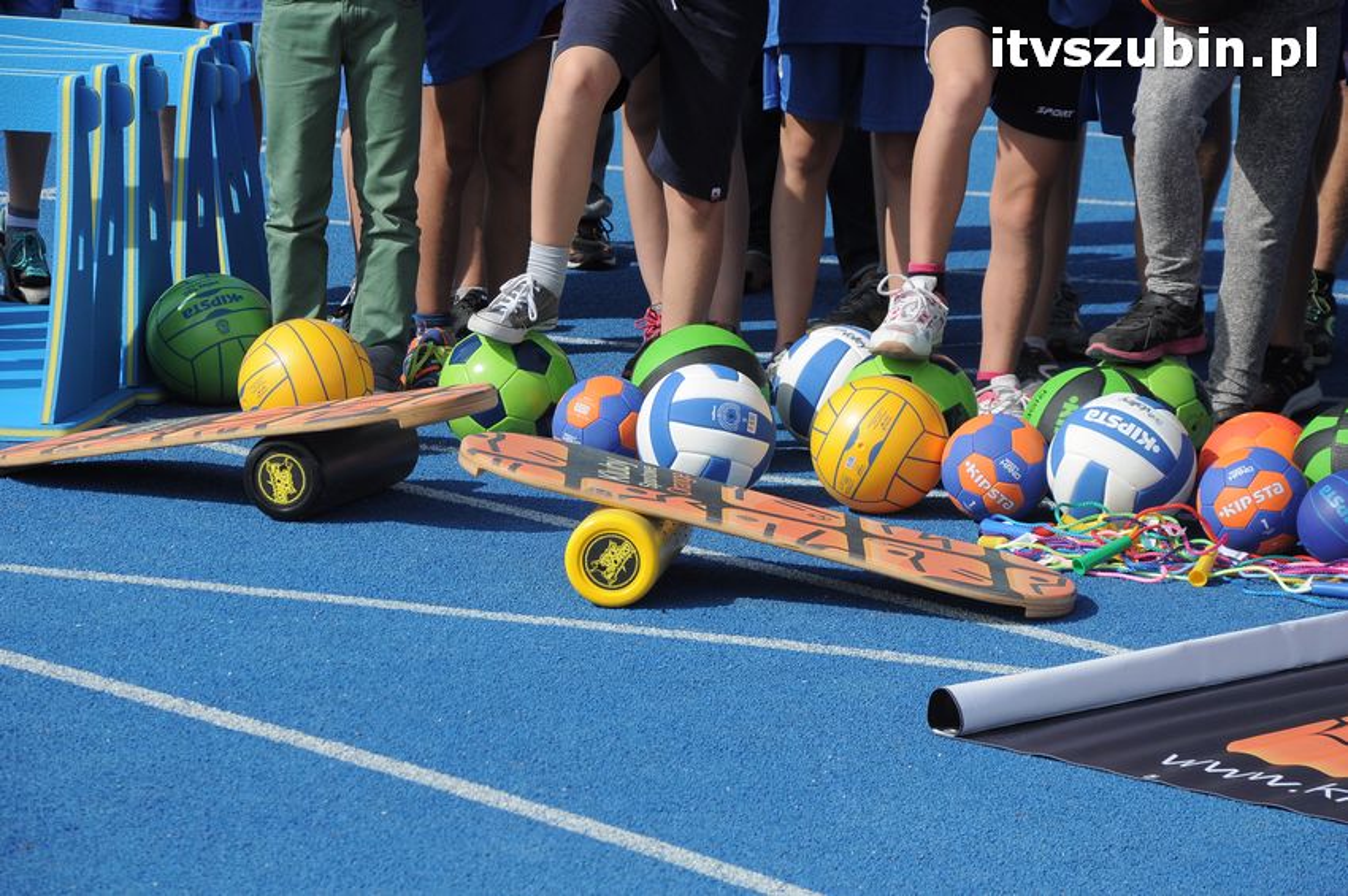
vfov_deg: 9.3
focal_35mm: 147
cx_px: 674
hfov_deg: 14.0
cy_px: 448
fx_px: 5499
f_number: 9
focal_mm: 98
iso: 400
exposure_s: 1/1250
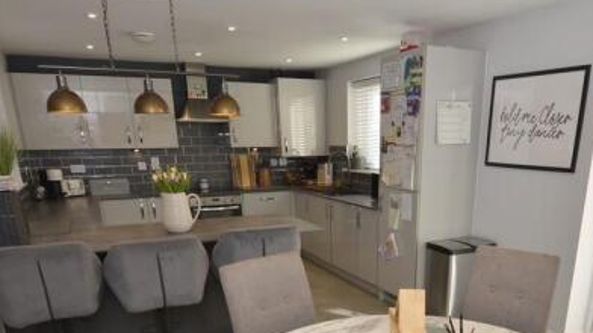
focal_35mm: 29
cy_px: 307
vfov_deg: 37.3
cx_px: 349
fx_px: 454
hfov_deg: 65.8
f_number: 5
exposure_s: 1/60
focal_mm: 11
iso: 100
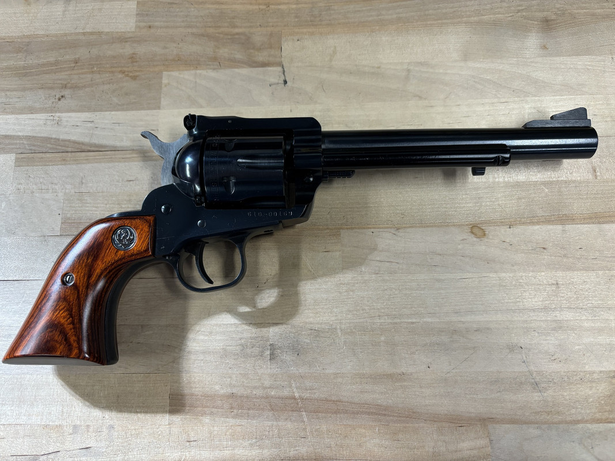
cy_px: 230
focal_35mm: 26
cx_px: 308
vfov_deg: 53.1
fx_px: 462
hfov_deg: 67.3
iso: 125
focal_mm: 5.96
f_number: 1.6
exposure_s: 1/120
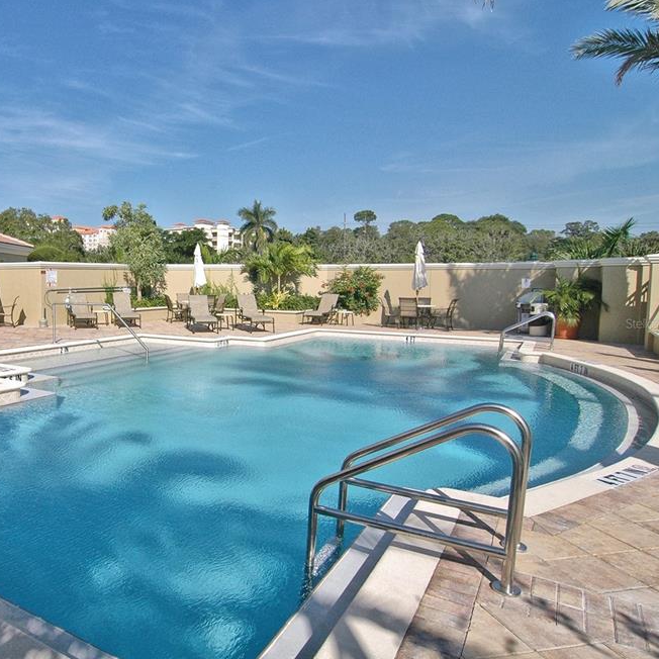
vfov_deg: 65.0
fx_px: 517
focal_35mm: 24
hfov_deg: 61.4
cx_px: 166
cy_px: 323
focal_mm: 12
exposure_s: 1/500
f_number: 11
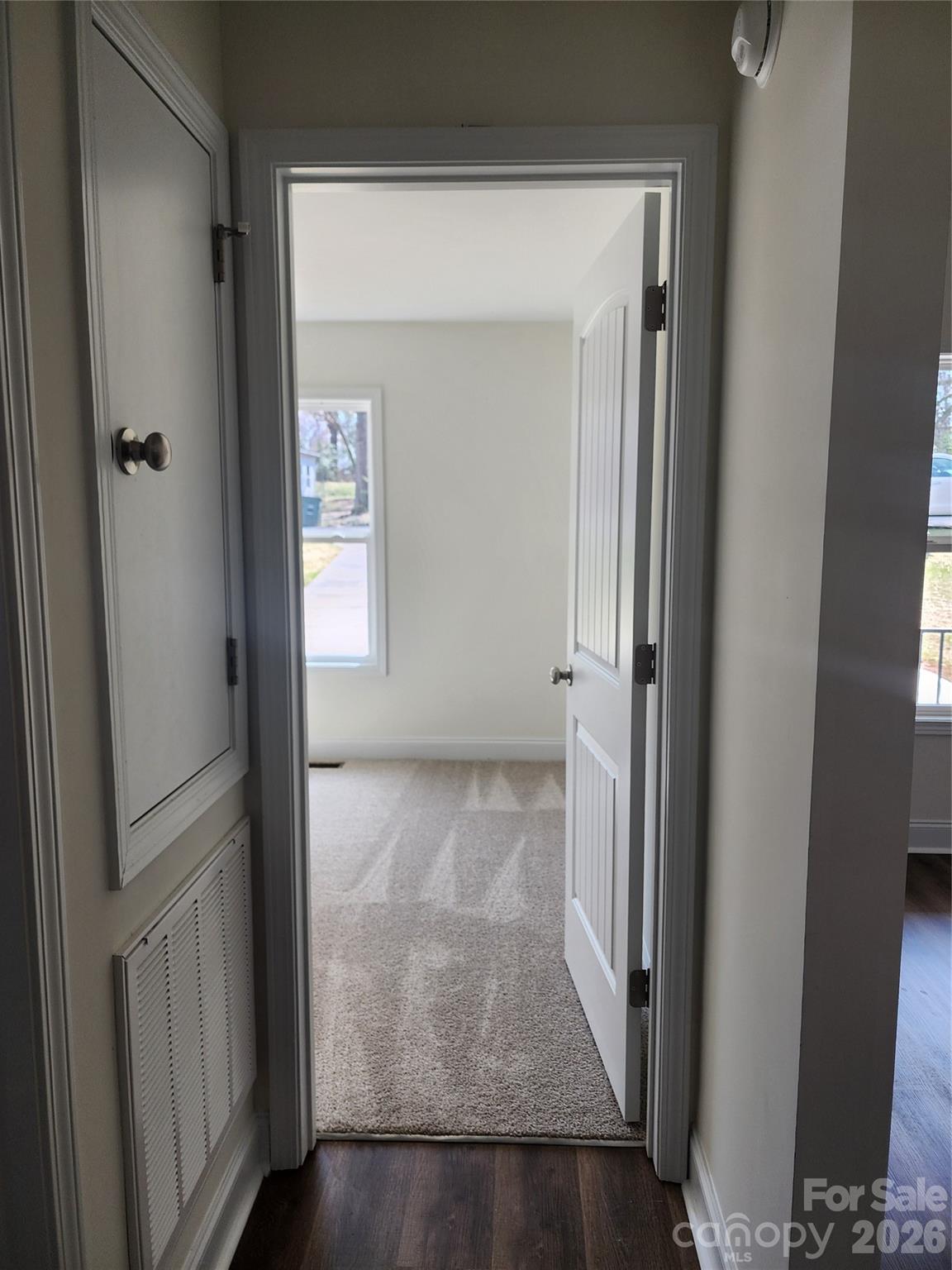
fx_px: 843
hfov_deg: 58.9
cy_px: 635
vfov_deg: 73.9
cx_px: 476
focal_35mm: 23
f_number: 1.8
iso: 50
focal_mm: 6.4
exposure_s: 1/180
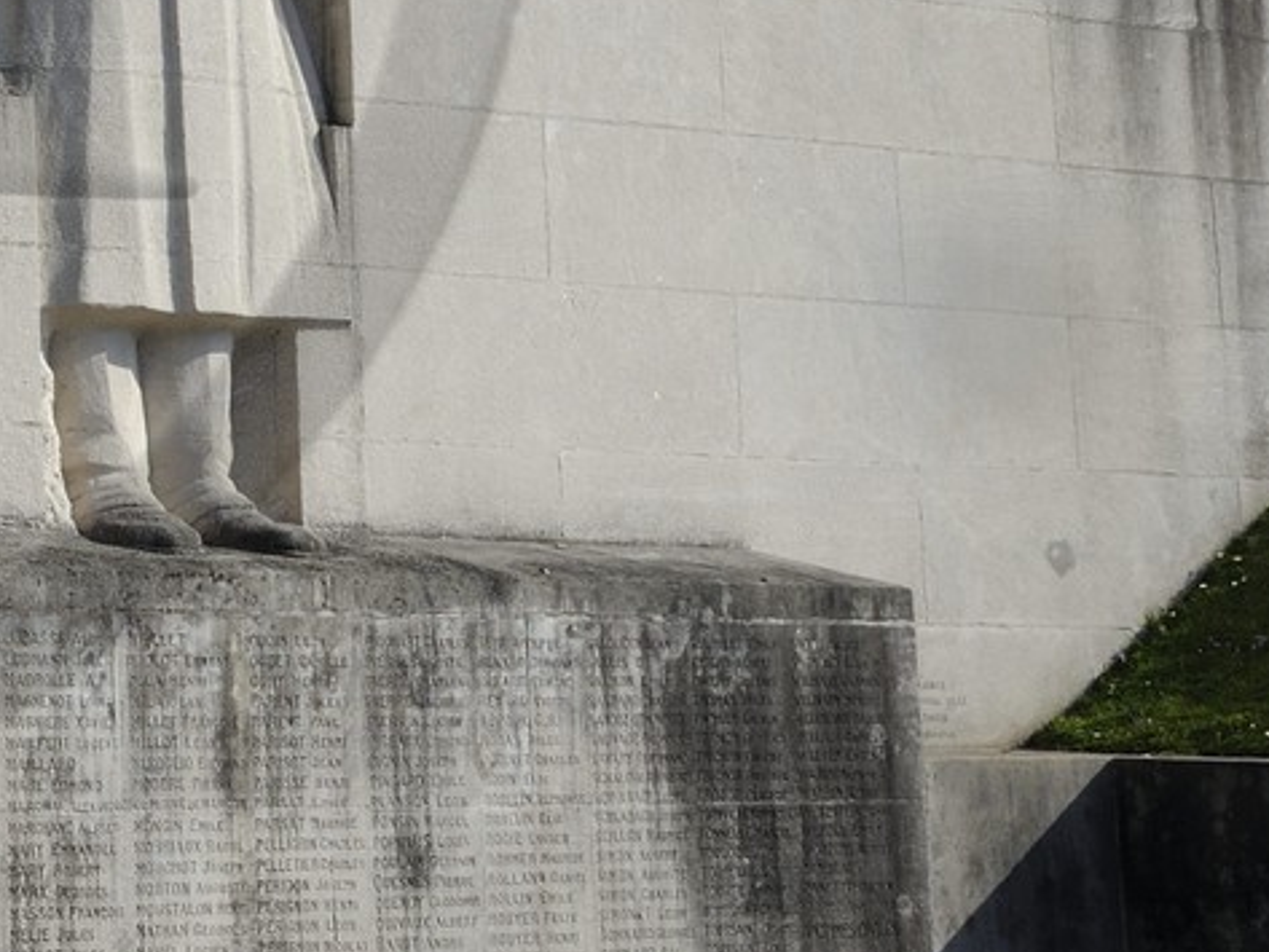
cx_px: -580
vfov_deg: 13.8
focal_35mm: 104
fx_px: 3814
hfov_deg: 17.2
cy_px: -239
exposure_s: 1/160
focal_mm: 32
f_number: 14
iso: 200
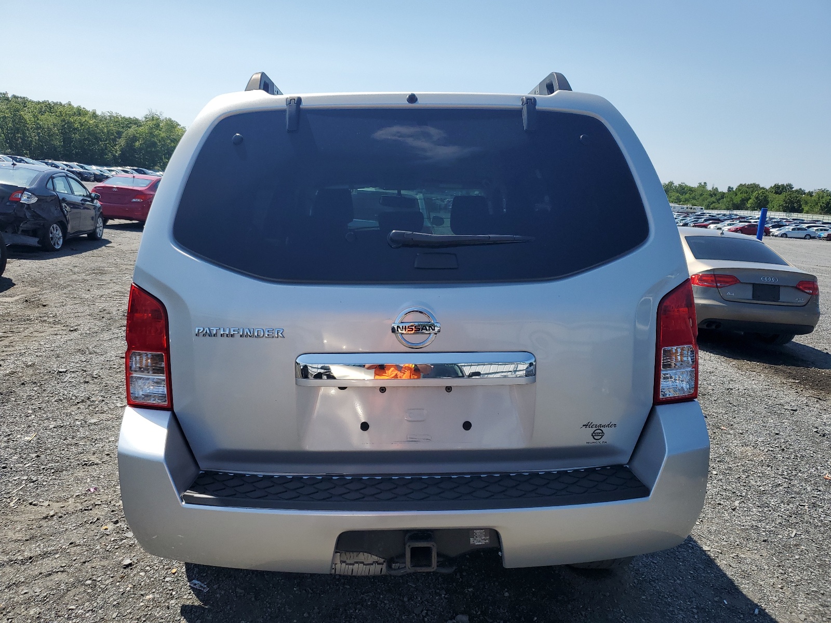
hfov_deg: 67.3
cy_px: 312
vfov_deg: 53.1
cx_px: 416
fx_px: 624
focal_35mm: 26
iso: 50
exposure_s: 1/3333
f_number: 1.5
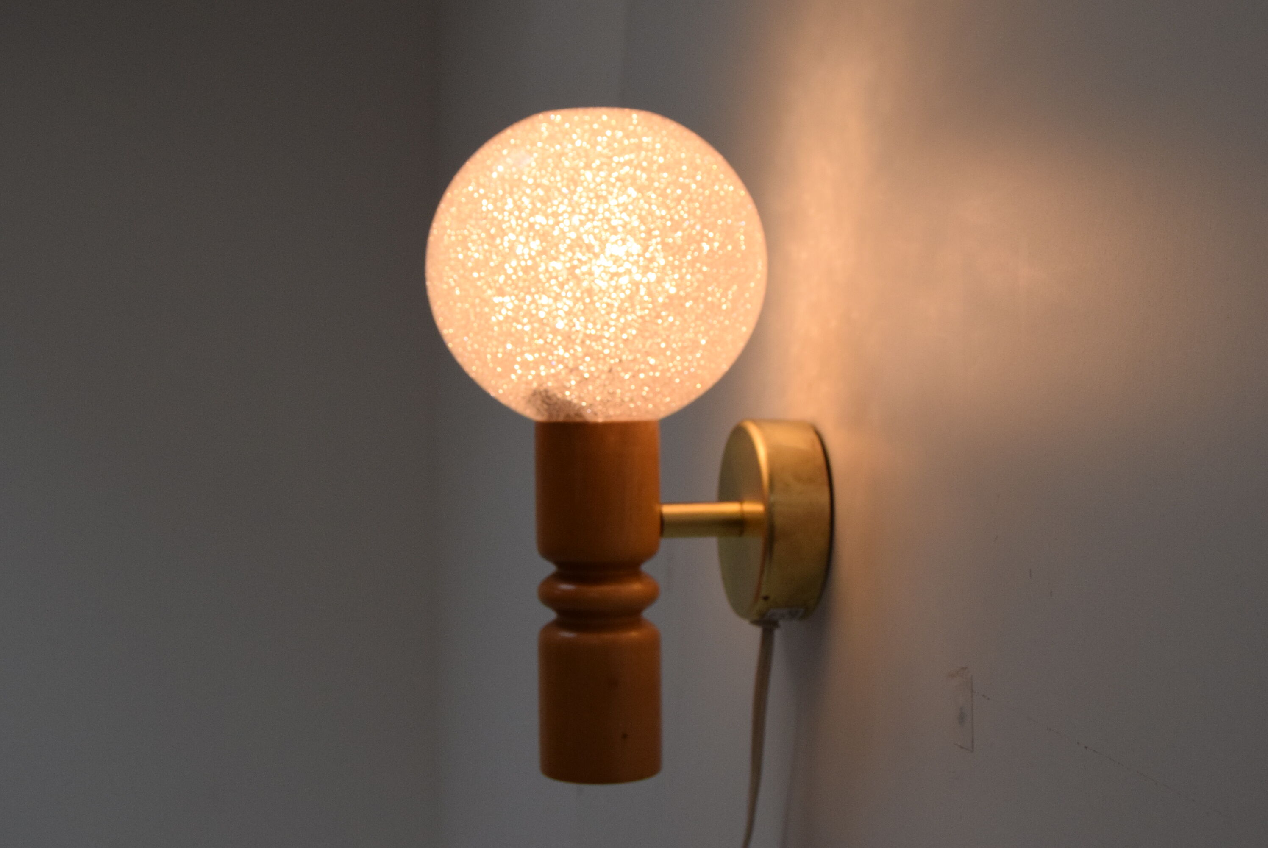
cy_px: 424
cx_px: 634
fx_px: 1692
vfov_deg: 28.1
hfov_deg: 41.1
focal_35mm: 48
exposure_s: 1/400
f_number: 10
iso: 1600
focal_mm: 32
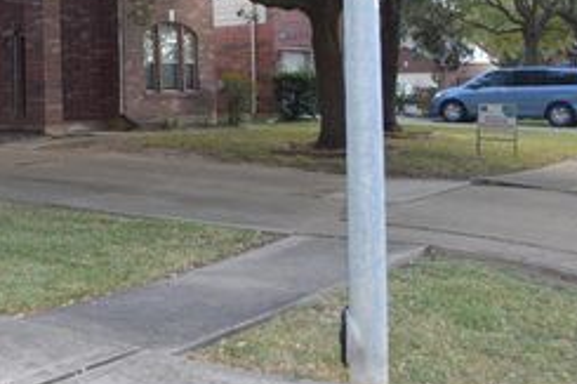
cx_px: 19
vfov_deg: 24.1
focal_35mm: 55
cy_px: 57
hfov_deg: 33.6
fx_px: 881
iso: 160
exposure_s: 1/125
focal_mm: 18
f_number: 4
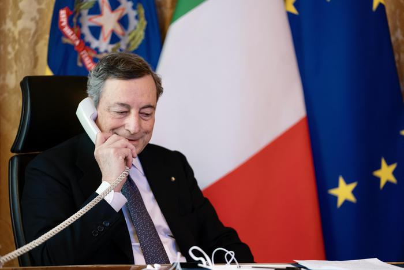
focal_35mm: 127
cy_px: 135
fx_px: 1425
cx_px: 202
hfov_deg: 16.1
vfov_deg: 10.8
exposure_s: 1/160
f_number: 2.8
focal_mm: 127
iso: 2000
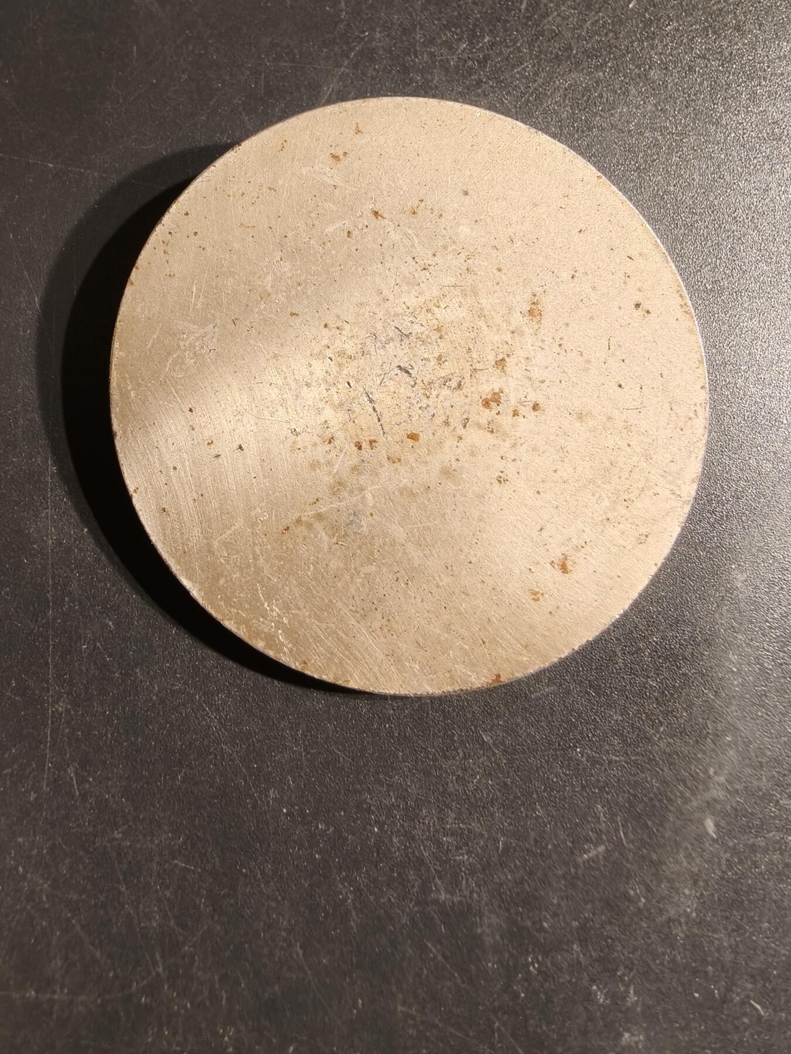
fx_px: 701
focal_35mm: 23
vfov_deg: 73.9
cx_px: 396
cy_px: 527
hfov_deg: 58.9
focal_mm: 2.32
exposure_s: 1/54.4
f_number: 2
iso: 160
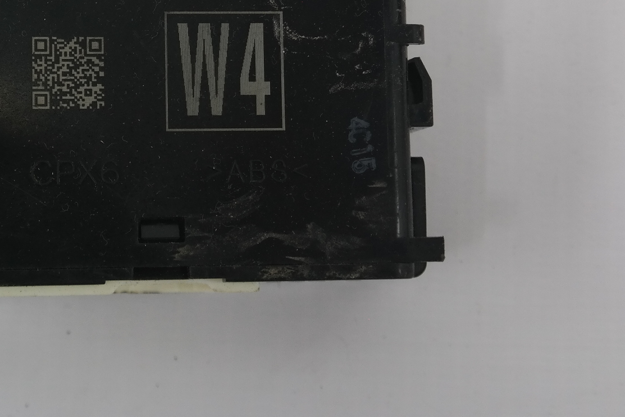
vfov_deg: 10.9
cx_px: 173
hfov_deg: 16.6
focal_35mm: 123
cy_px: -134
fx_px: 2135
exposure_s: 1/50
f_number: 4.5
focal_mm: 30
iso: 200
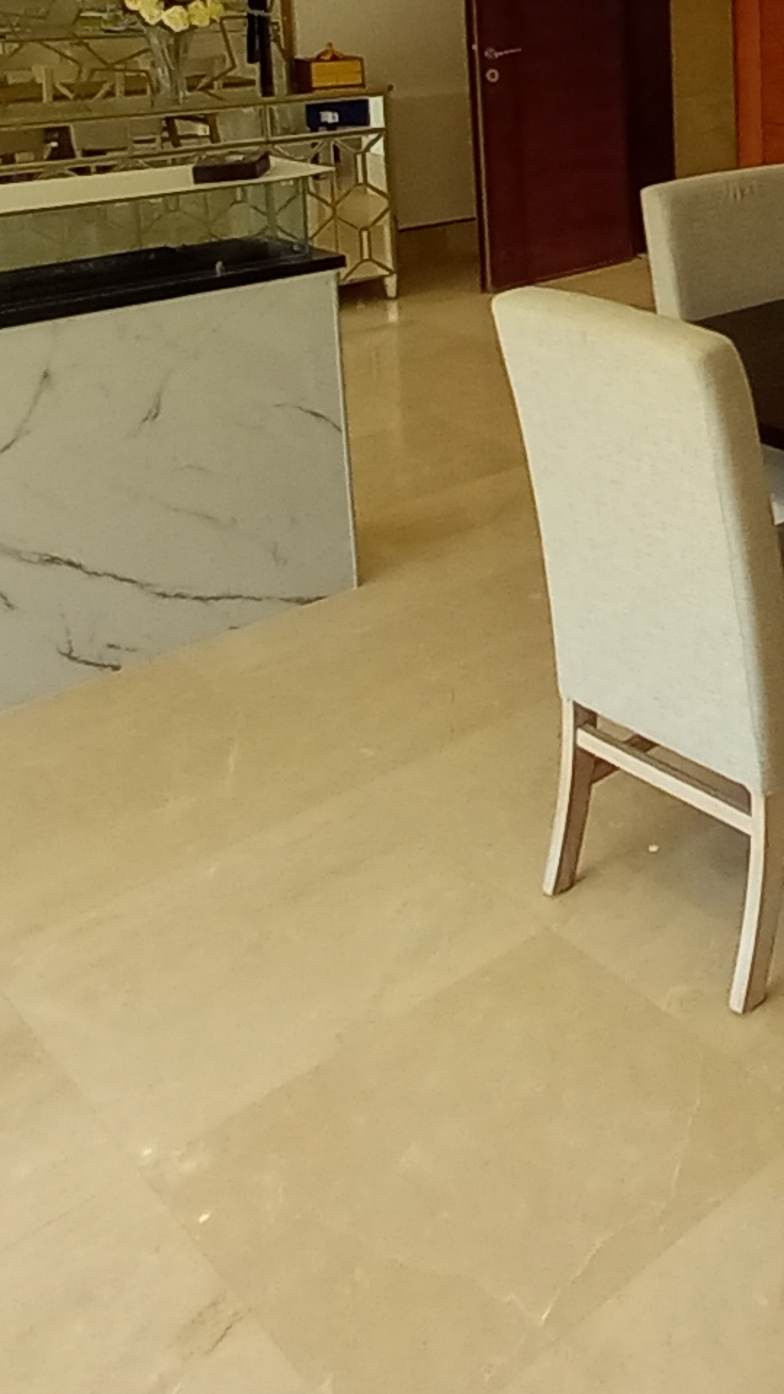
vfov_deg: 48.5
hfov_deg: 27.1
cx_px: 970
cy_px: 205
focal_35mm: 38
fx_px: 1404
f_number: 2.2
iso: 40
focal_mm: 1.13
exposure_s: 1/137
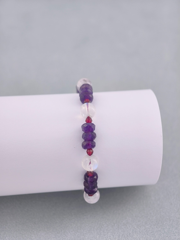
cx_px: 90
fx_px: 588
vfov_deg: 23.0
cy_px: 120
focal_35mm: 85
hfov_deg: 17.4
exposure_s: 1/160
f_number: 2.67
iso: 125
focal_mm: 22.48
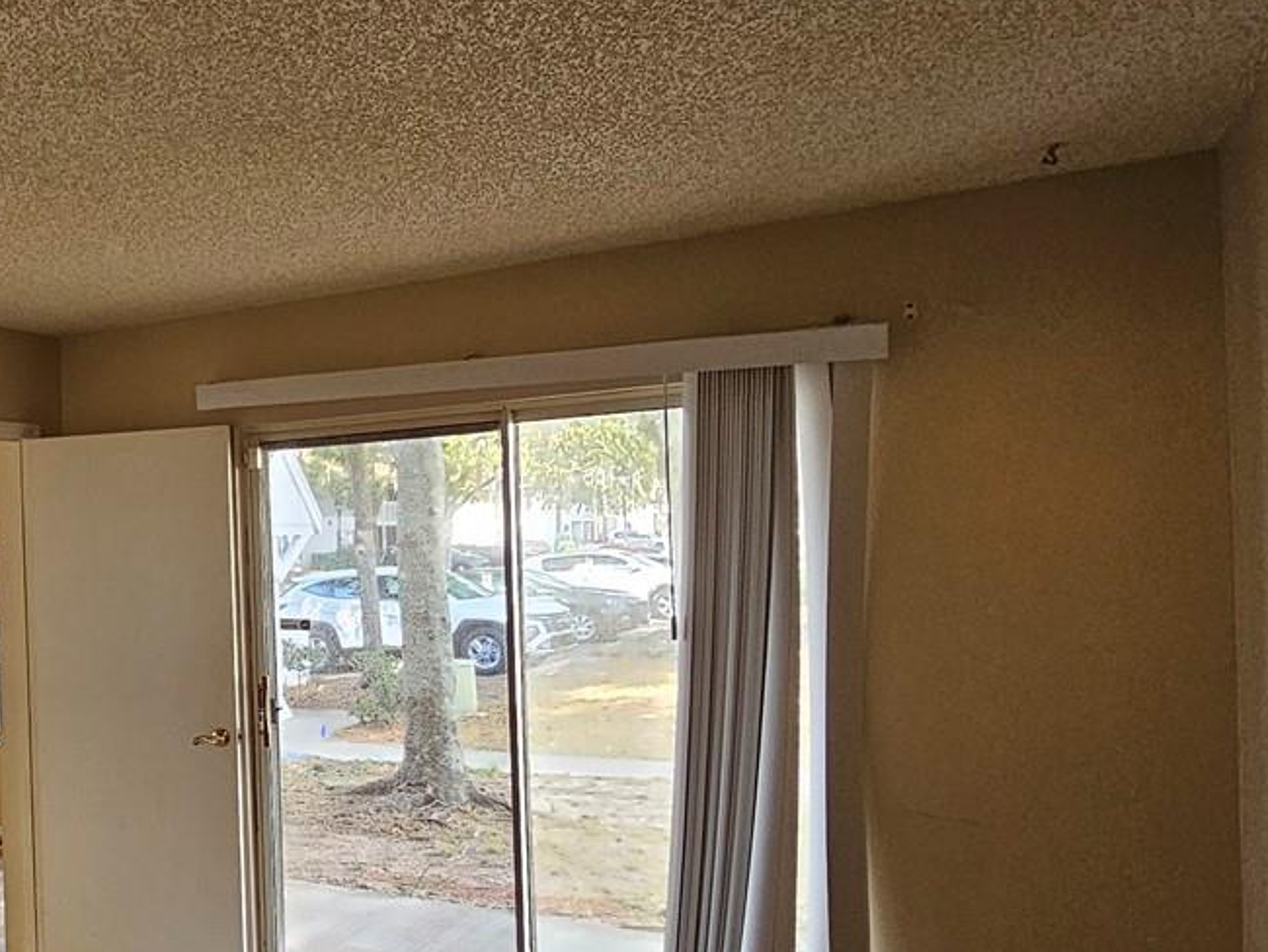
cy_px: 550
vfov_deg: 44.0
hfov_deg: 46.6
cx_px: -23
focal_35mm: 32
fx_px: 1173
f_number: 2.2
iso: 250
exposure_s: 1/77.4
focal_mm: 2.2
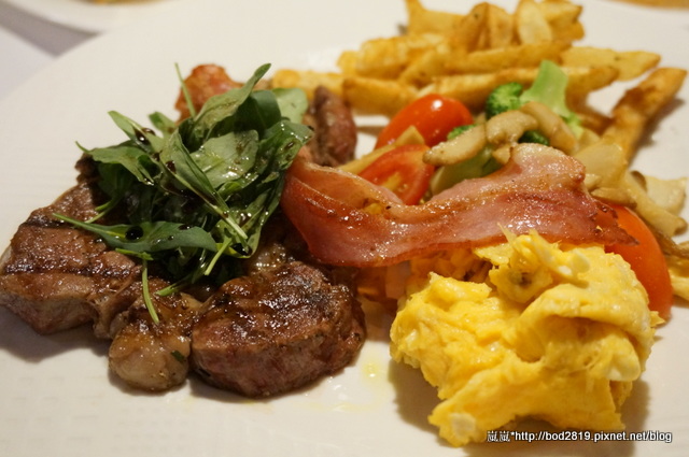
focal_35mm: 38
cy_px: 228
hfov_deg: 51.3
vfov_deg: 35.4
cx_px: 344
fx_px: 717
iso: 3200
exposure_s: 1/60
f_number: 4.5
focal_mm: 25
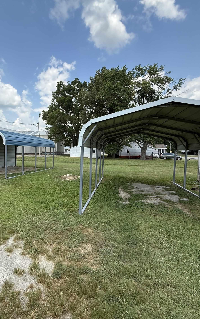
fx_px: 174
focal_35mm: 20
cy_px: 158
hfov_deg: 58.2
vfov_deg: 85.1
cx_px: 66
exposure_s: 1/1125
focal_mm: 2.22
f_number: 2.2
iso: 50
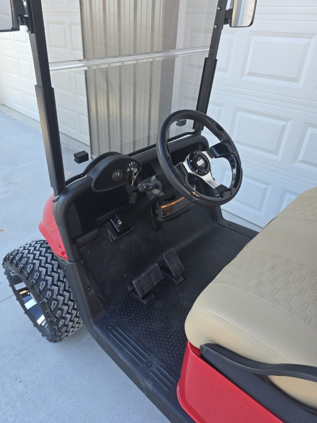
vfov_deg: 73.9
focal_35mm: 23
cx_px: 158
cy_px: 212
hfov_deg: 58.9
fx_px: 281
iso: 50
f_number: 1.7
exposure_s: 1/180
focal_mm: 6.3
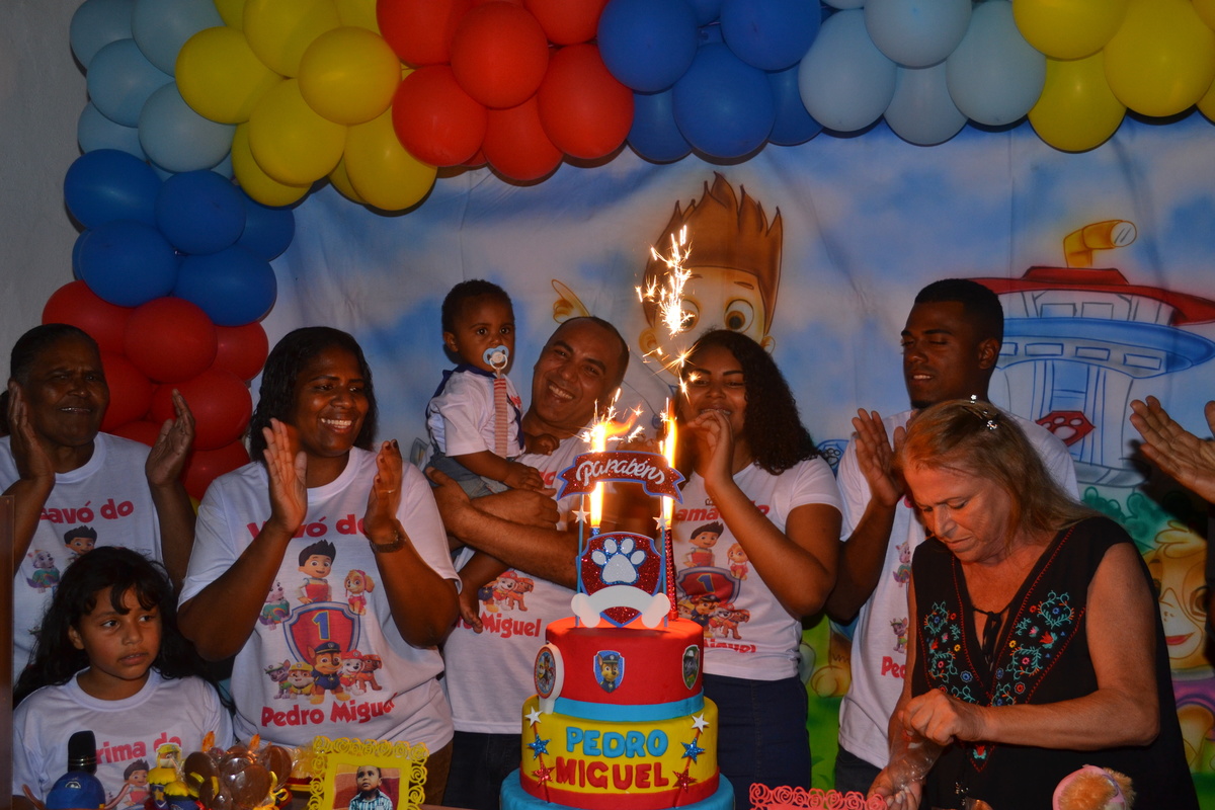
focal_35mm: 36
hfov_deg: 53.1
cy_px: 405
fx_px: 1215
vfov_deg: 36.9
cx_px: 608
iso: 400
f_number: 4
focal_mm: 24
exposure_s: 1/60
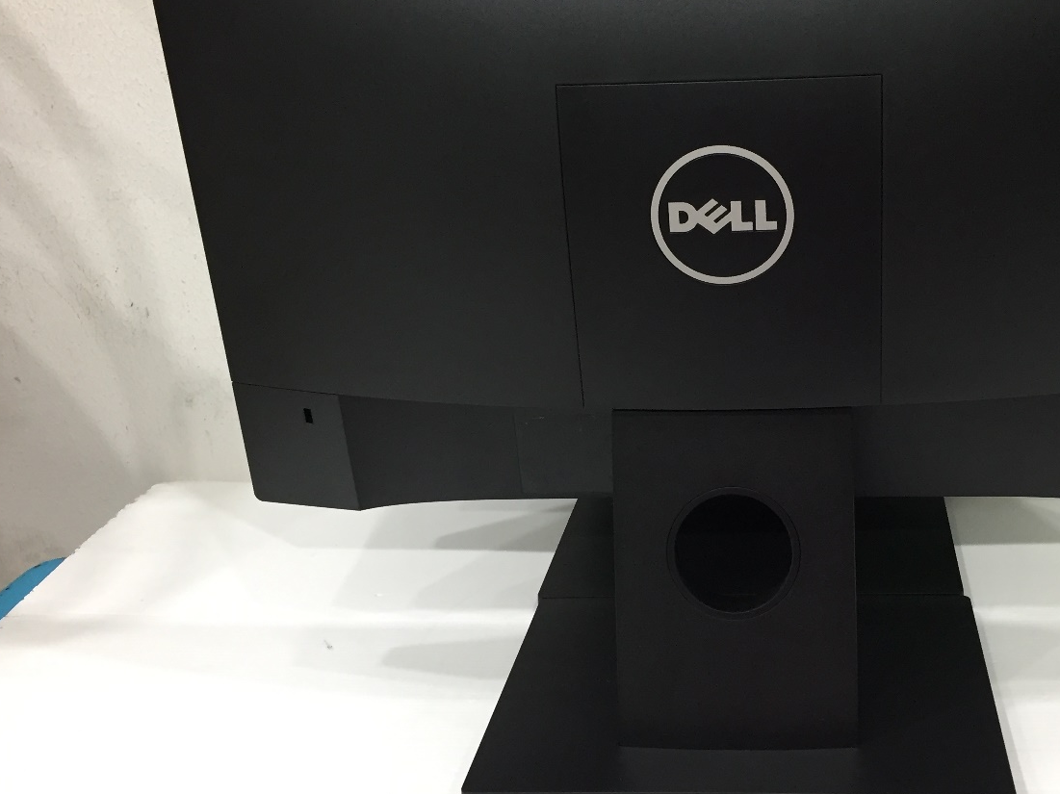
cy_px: 334
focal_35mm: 43
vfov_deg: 33.5
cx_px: 710
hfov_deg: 43.2
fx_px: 1316
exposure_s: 1/33
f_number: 2.2
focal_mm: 4.15
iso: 125
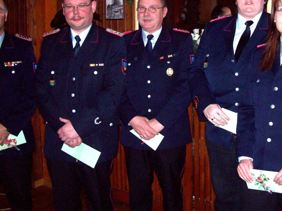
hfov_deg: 35.2
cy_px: 69
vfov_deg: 26.8
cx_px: 188
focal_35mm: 54
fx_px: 440
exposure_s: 1/64
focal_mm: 6
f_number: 2.7
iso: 140
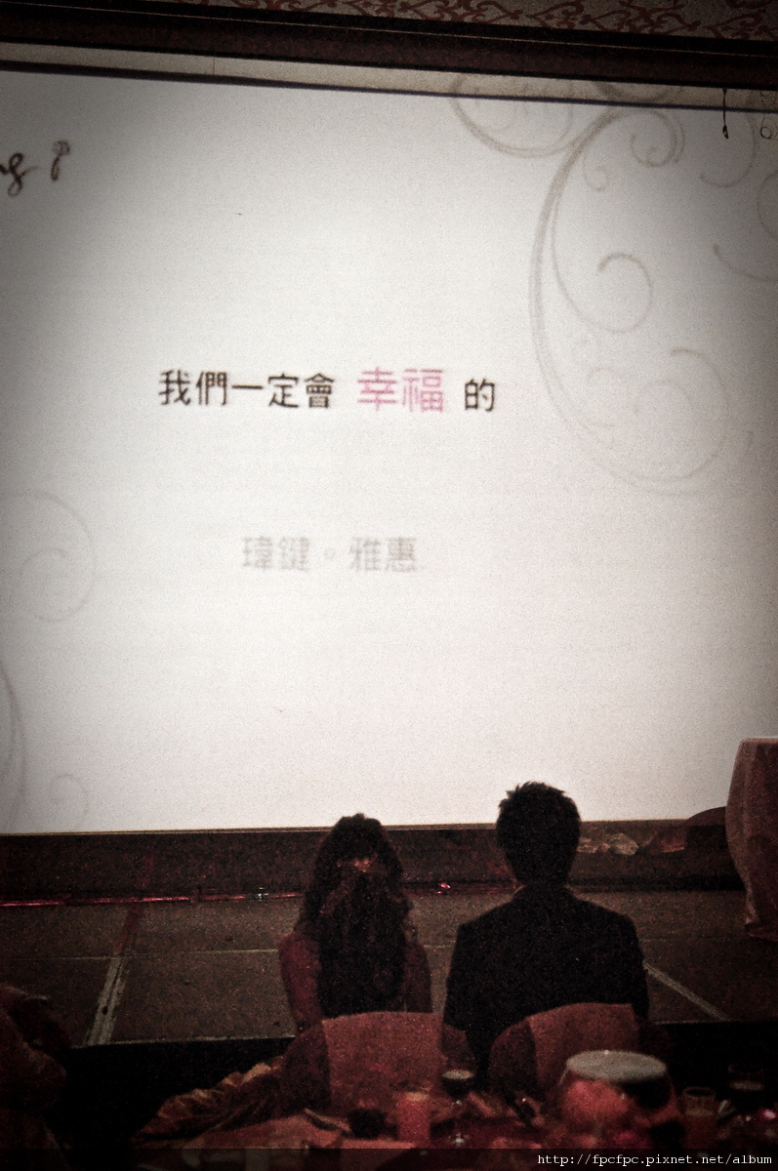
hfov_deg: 32.9
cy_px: 586
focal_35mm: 40
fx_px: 1316
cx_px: 389
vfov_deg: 48.0
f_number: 2.8
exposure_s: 1/400
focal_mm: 27
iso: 3200
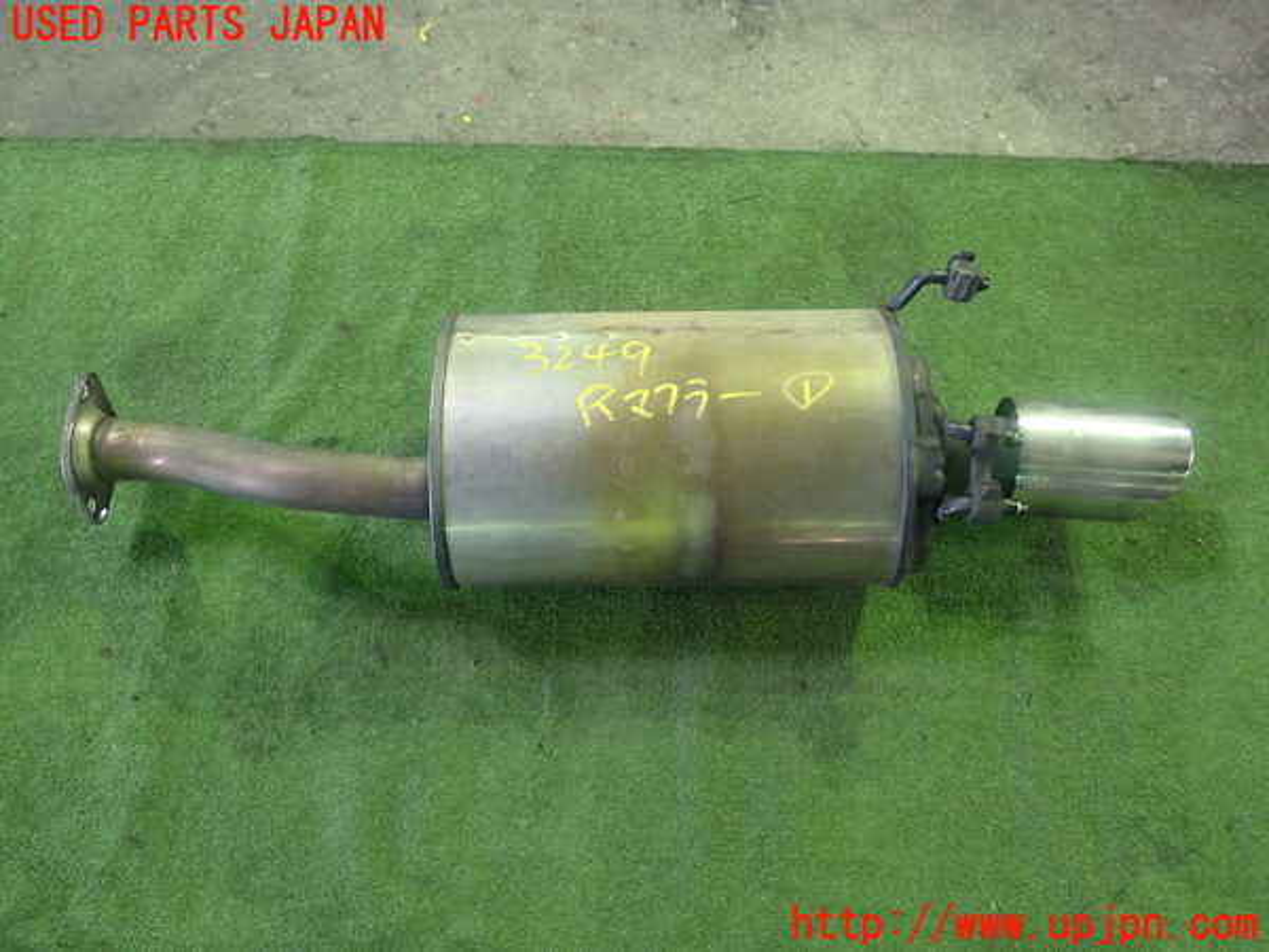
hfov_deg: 60.0
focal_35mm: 30
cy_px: 476
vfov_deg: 46.8
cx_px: 634
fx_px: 1100
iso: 500
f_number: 2.3
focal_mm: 5.4
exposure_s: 1/30
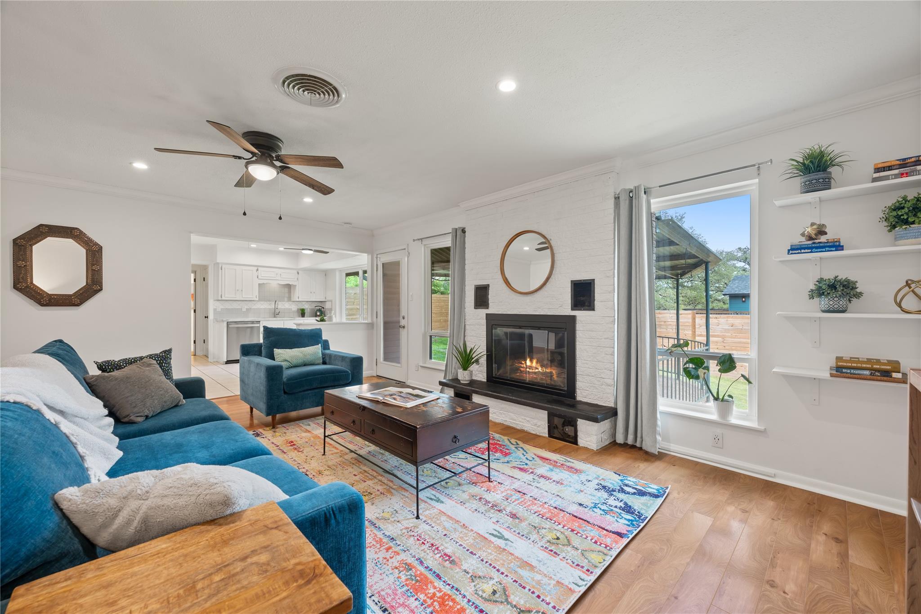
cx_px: 460
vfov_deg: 81.2
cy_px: 307
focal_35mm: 14
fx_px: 358
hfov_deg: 104.3
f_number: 8
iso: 250
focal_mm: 14
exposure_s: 1/1.67
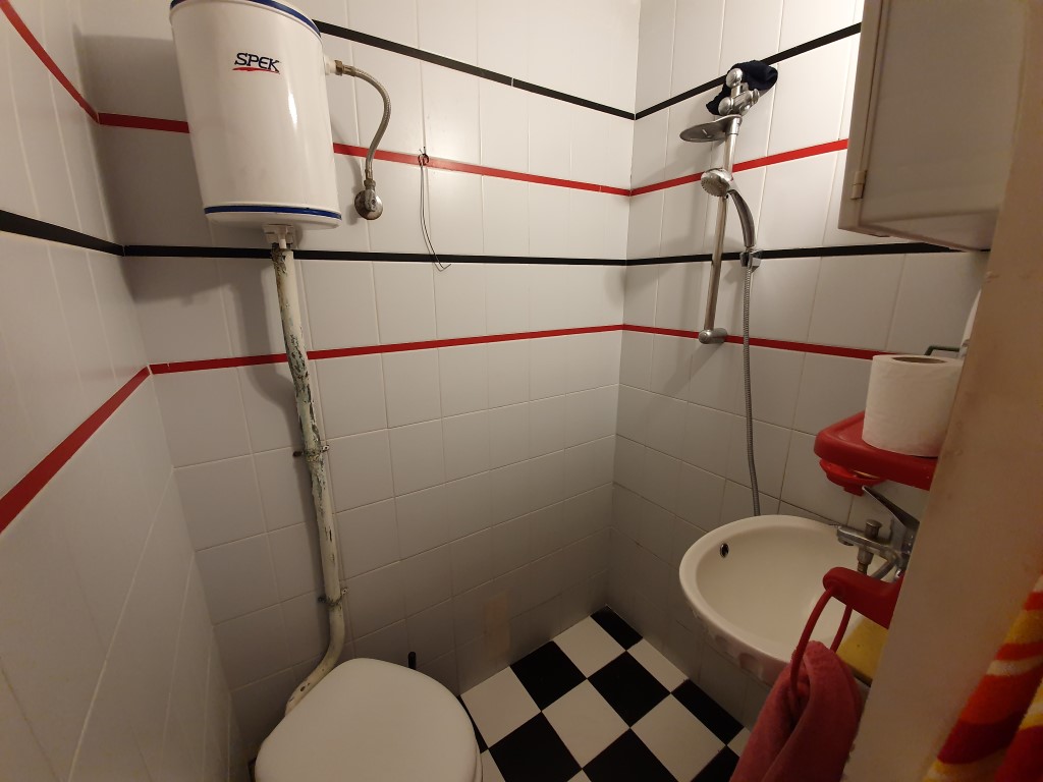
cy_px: 391
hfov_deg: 106.2
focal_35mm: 13
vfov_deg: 89.9
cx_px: 522
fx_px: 392
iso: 200
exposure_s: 1/50
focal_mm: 1.8
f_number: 2.2
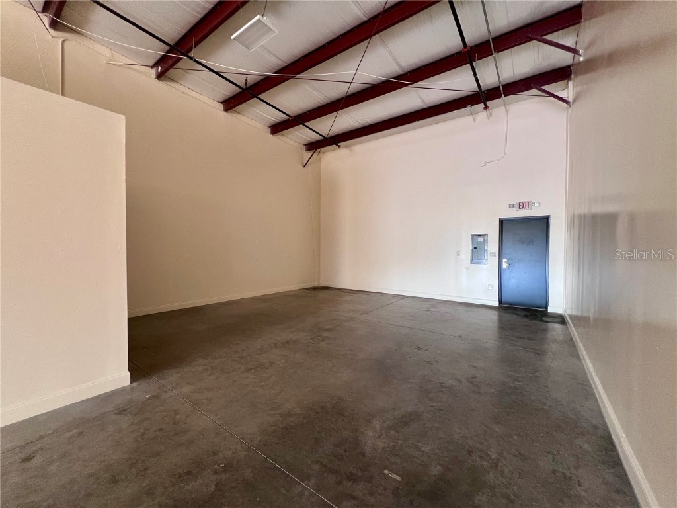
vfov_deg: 89.9
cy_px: 254
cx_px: 338
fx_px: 254
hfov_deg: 106.2
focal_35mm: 13
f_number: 1.8
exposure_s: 1/99
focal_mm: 1.57
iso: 160
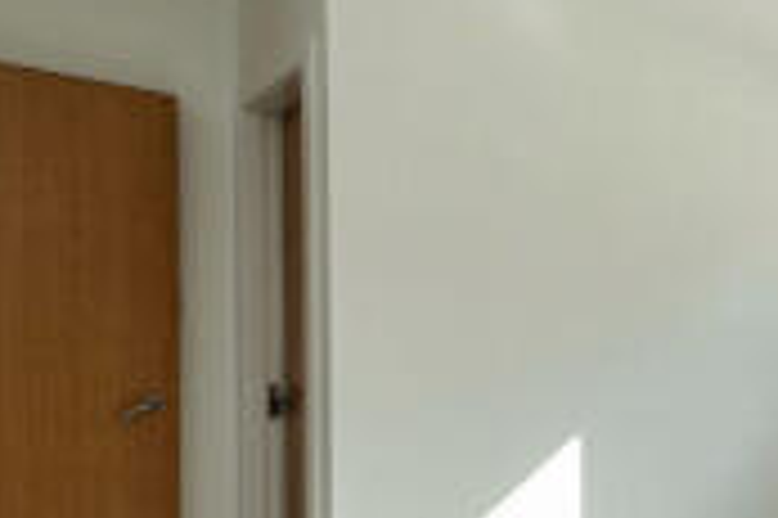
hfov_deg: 43.0
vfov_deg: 39.6
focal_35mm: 33
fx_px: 712
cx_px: 877
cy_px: 331
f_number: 5.6
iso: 200
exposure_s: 1/125
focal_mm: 8
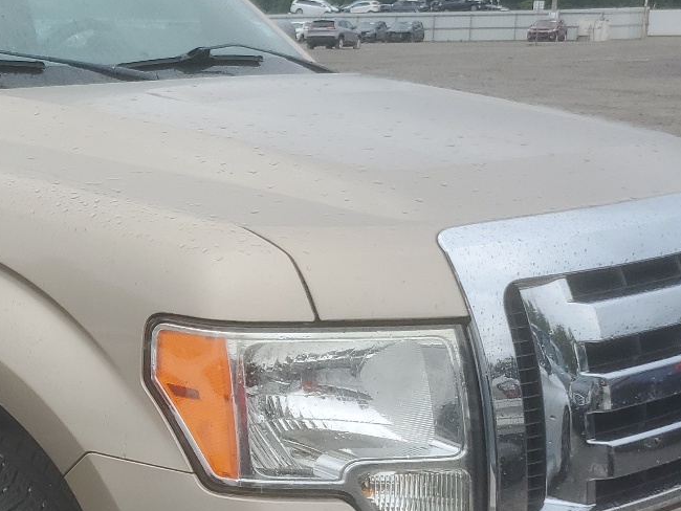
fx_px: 1260
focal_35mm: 64
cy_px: 373
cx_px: 26
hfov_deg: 28.7
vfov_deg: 22.8
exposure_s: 1/769
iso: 50
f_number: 1.5
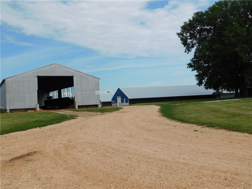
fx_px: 262
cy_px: 94
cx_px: 126
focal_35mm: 36
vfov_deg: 39.7
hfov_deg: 51.4
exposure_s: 1/640
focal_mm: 6.3
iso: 125
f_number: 7
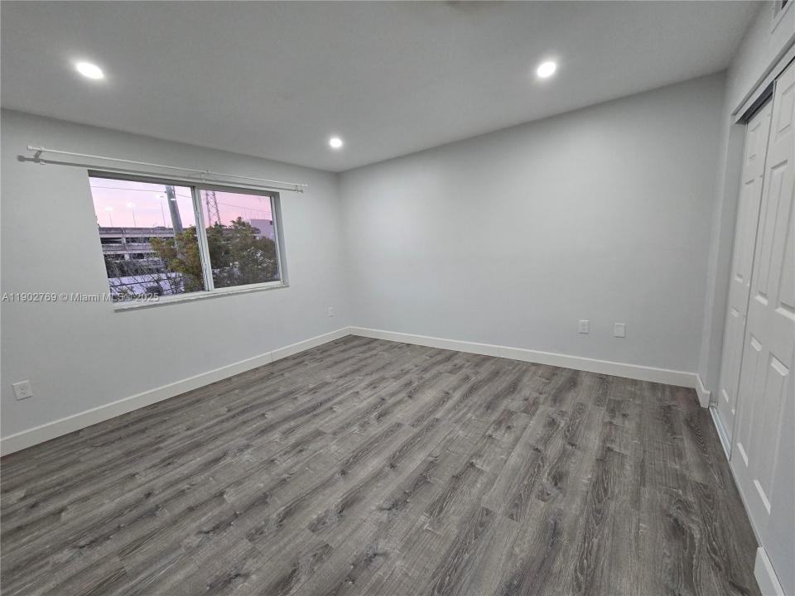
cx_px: 398
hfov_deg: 106.2
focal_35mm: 13
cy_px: 298
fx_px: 299
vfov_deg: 89.9
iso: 200
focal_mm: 2.2
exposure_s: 1/60
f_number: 2.2
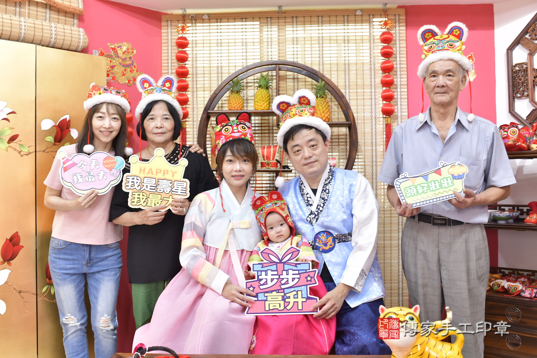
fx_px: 522
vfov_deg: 37.9
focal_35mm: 35
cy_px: 179
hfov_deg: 54.4
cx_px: 268
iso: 1000
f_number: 4.5
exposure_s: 1/200
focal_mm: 35
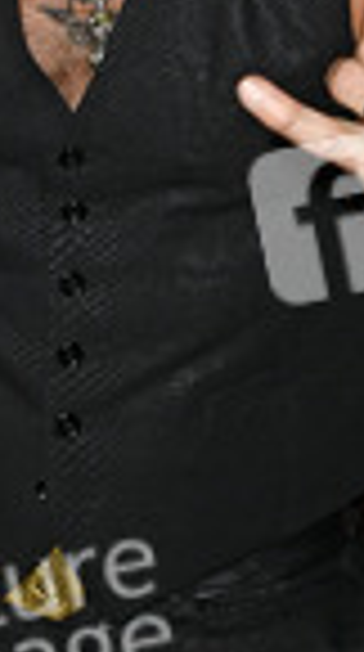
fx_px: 3243
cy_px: -27
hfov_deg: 6.4
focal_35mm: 188
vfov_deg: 11.3
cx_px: 72
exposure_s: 1/200
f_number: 5.6
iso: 800
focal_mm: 65
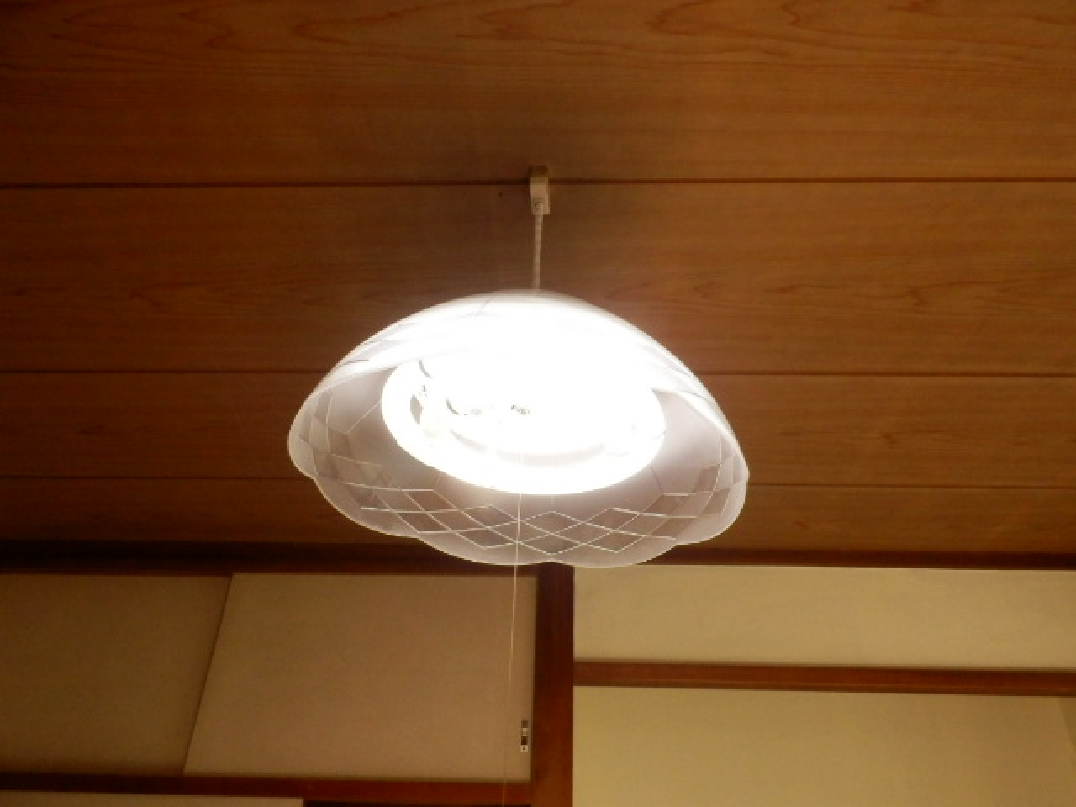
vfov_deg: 56.8
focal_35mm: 24
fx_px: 746
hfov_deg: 71.6
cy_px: 404
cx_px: 538
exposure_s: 1/160
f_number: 7.9
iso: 800
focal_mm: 4.2
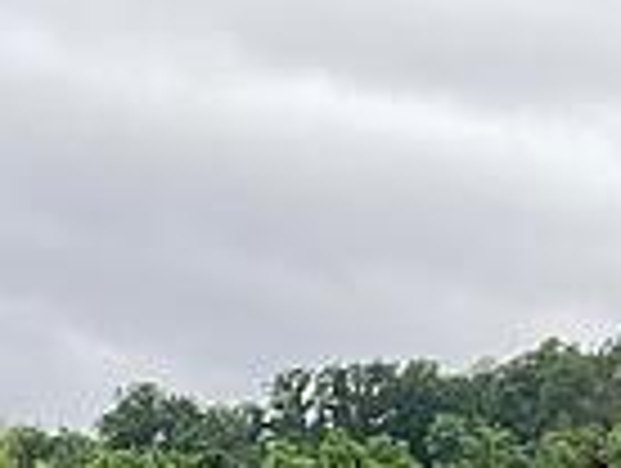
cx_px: 178
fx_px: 3037
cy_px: 1330
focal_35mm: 169
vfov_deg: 7.8
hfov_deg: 11.7
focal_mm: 3.99
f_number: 1.8
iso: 20
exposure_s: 1/252
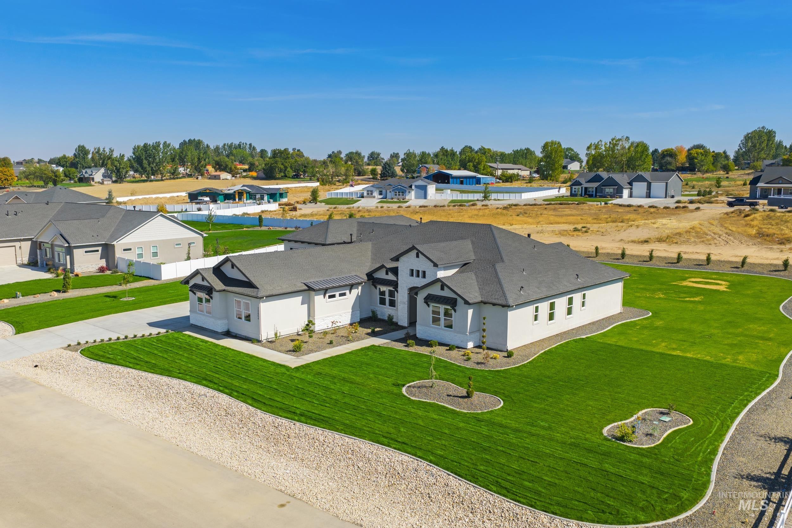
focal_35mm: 28
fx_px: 616
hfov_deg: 65.5
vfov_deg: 46.4
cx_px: 396
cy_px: 264
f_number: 2.8
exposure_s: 1/1250
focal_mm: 14.45
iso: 160
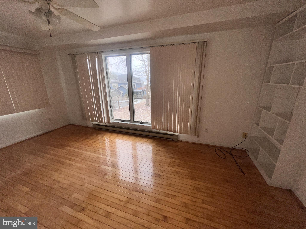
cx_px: 153
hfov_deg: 106.2
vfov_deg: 89.9
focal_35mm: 13
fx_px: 115
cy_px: 114
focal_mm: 1.57
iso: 25
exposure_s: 1/133
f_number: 1.8
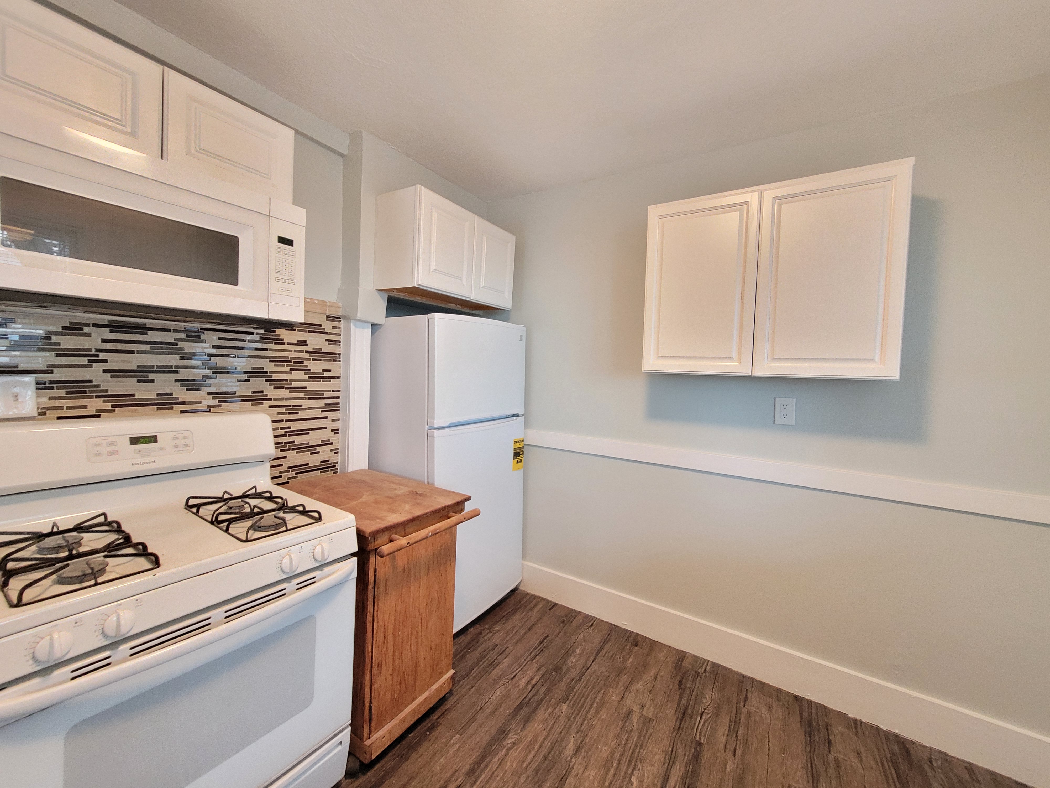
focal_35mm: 13
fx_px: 394
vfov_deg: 89.9
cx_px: 525
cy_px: 394
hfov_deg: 106.2
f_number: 2.2
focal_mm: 1.74
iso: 400
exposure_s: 1/30
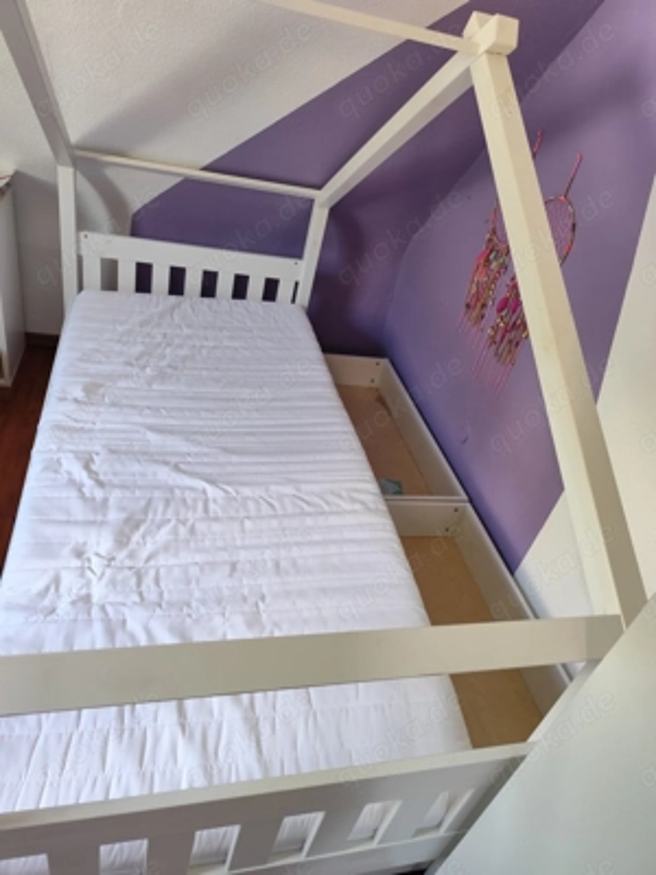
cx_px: 328
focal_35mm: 23
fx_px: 581
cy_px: 438
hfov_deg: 58.9
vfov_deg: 73.9
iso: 800
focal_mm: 6.19
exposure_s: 1/100
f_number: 1.65
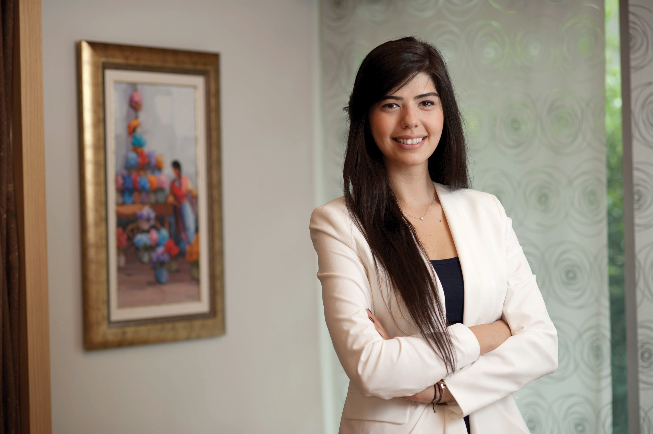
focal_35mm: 85
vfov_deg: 16.1
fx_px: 1541
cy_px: 217
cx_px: 326
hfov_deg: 23.9
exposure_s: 1/125
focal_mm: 85
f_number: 2.8
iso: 100
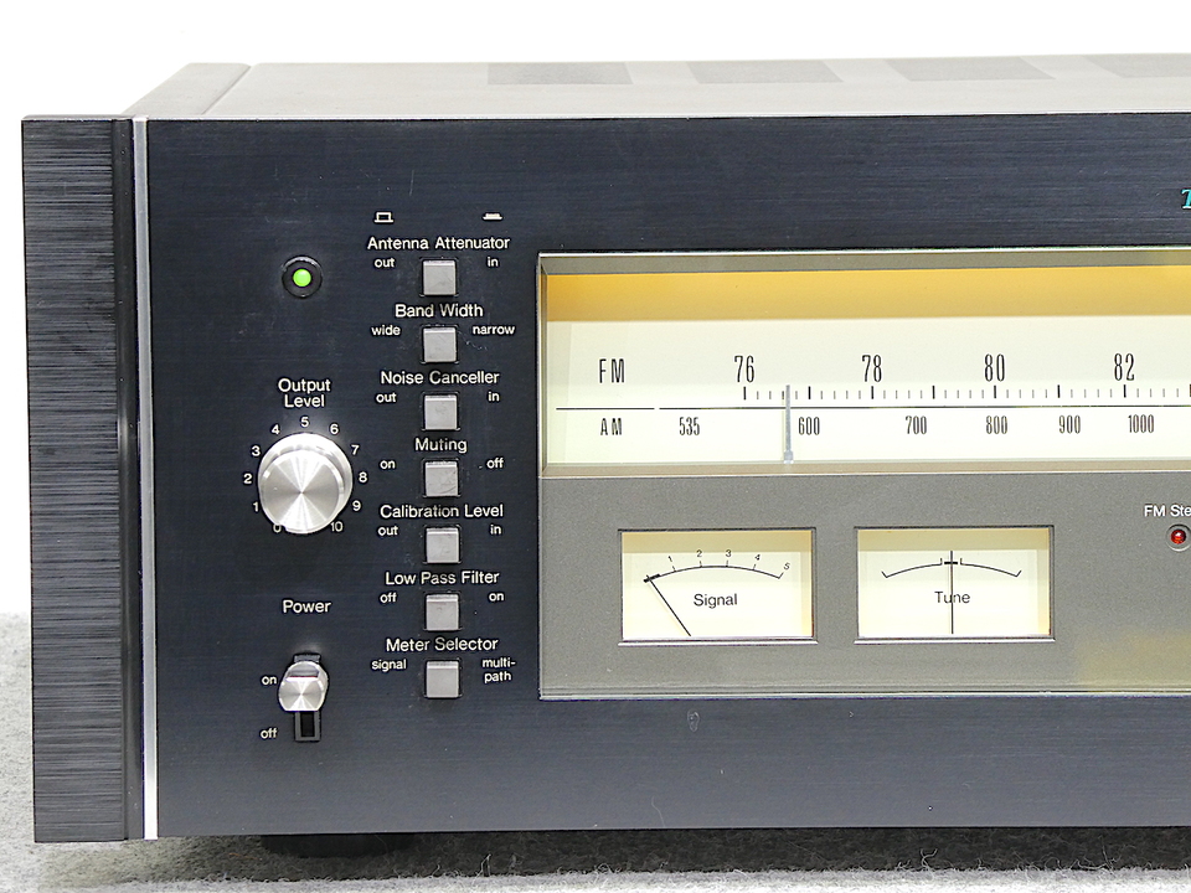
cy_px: 446
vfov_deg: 10.4
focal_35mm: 143
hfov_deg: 13.8
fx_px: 4920
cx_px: 596
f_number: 5.4
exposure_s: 1/2.5
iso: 200
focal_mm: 25.6
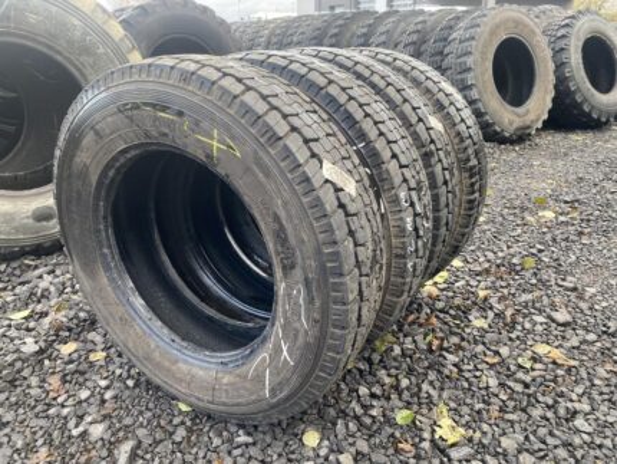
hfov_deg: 67.3
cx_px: 308
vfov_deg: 53.1
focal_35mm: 26
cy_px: 232
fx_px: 464
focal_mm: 4.25
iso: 64
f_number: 1.8
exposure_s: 1/121
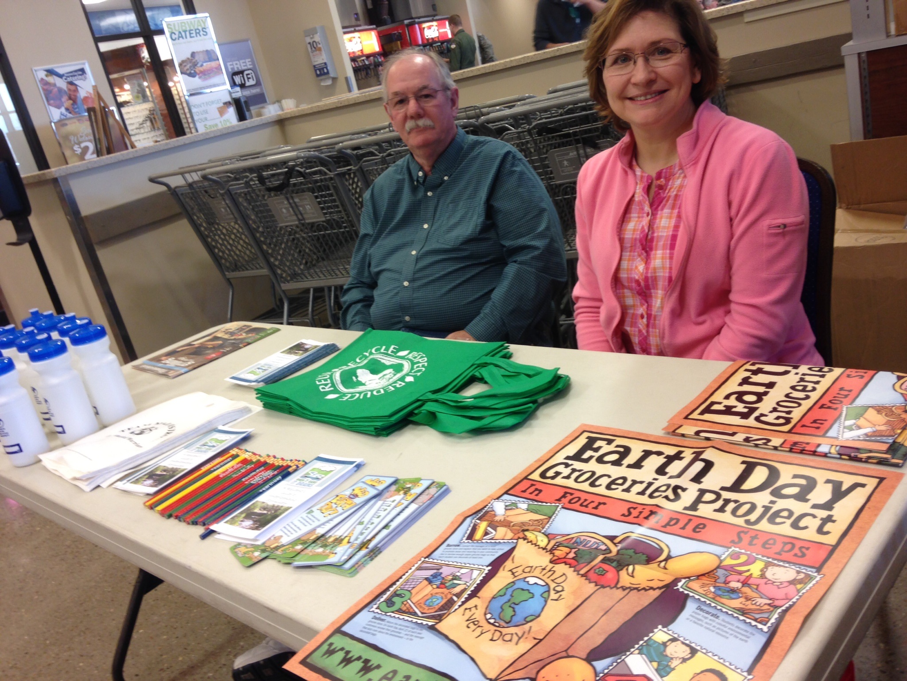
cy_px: 340
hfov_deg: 55.4
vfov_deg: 42.9
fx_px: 865
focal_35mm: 33
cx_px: 454
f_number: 2.4
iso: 50
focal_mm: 4.12
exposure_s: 1/24
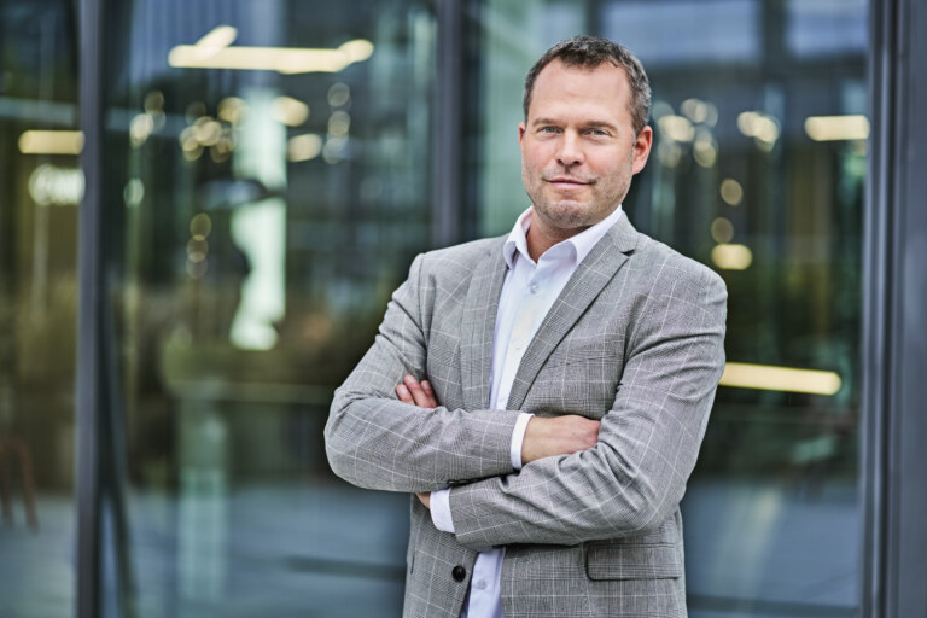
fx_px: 2189
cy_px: 309
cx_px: 464
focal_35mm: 85
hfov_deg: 23.9
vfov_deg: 16.1
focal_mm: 85
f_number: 1.8
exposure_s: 1/200
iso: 100
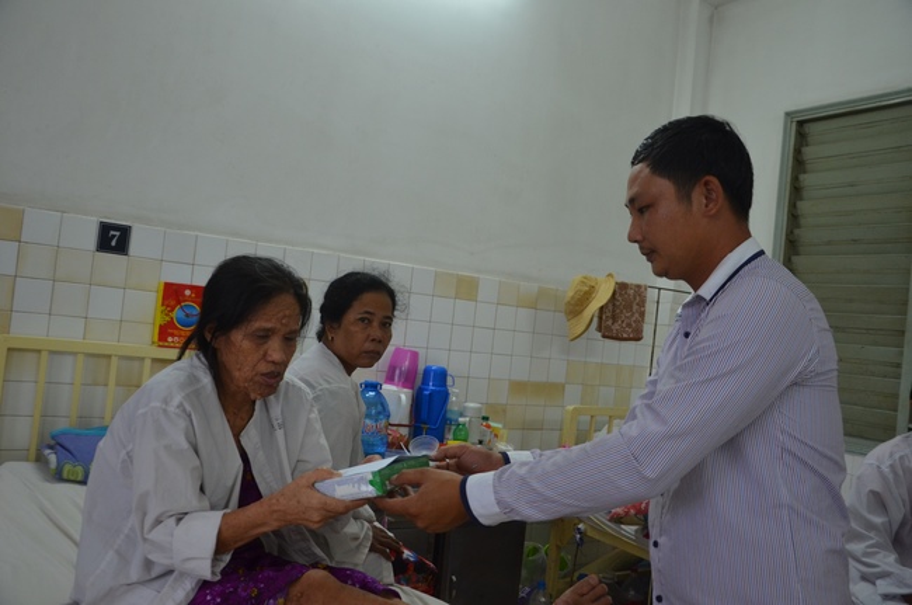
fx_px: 797
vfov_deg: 41.6
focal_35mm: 32
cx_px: 456
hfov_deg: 59.6
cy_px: 302
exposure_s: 1/60
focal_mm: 21
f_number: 4
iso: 1000
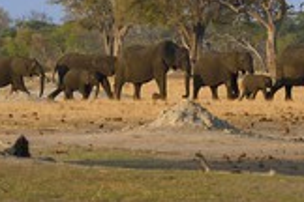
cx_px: 223
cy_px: 36
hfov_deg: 2.9
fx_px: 5919
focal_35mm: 701
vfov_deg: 2.0
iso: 800
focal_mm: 270
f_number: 5.6
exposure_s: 1/1600
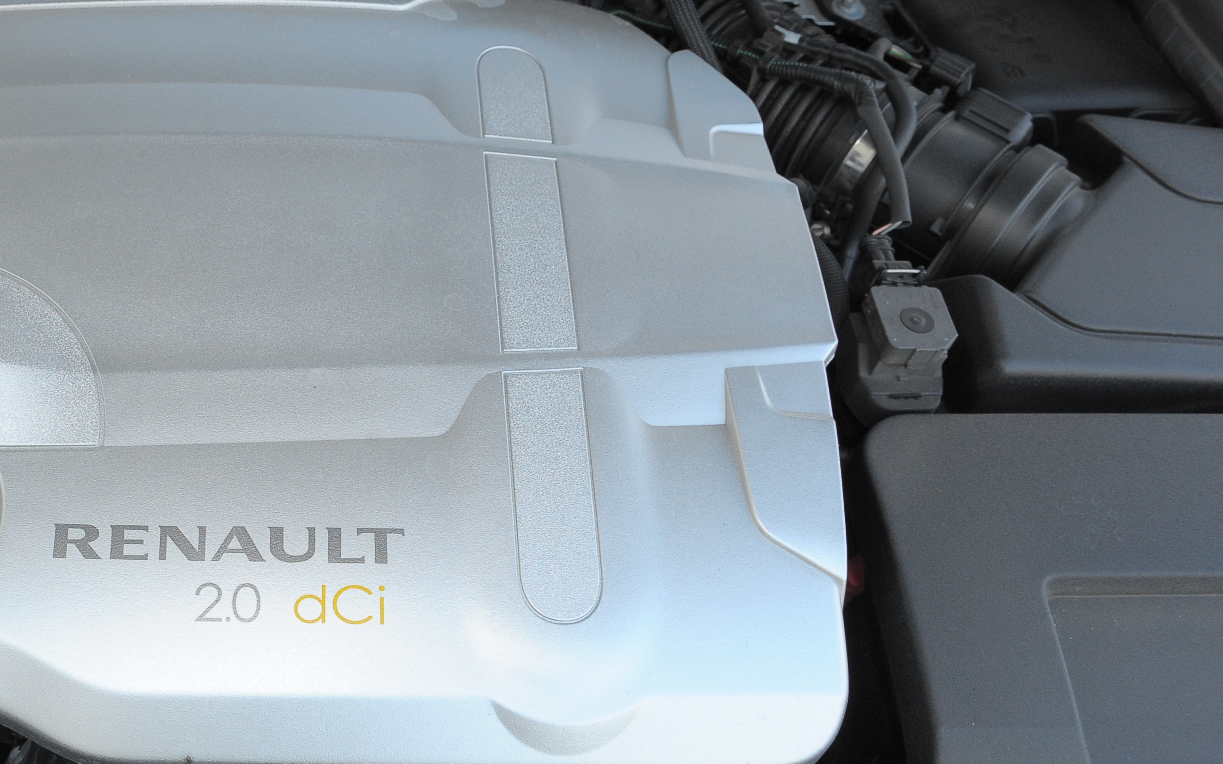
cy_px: 444
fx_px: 1366
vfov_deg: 31.2
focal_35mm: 41
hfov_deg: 45.6
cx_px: 232
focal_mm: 24
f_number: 9
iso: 1000
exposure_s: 1/250
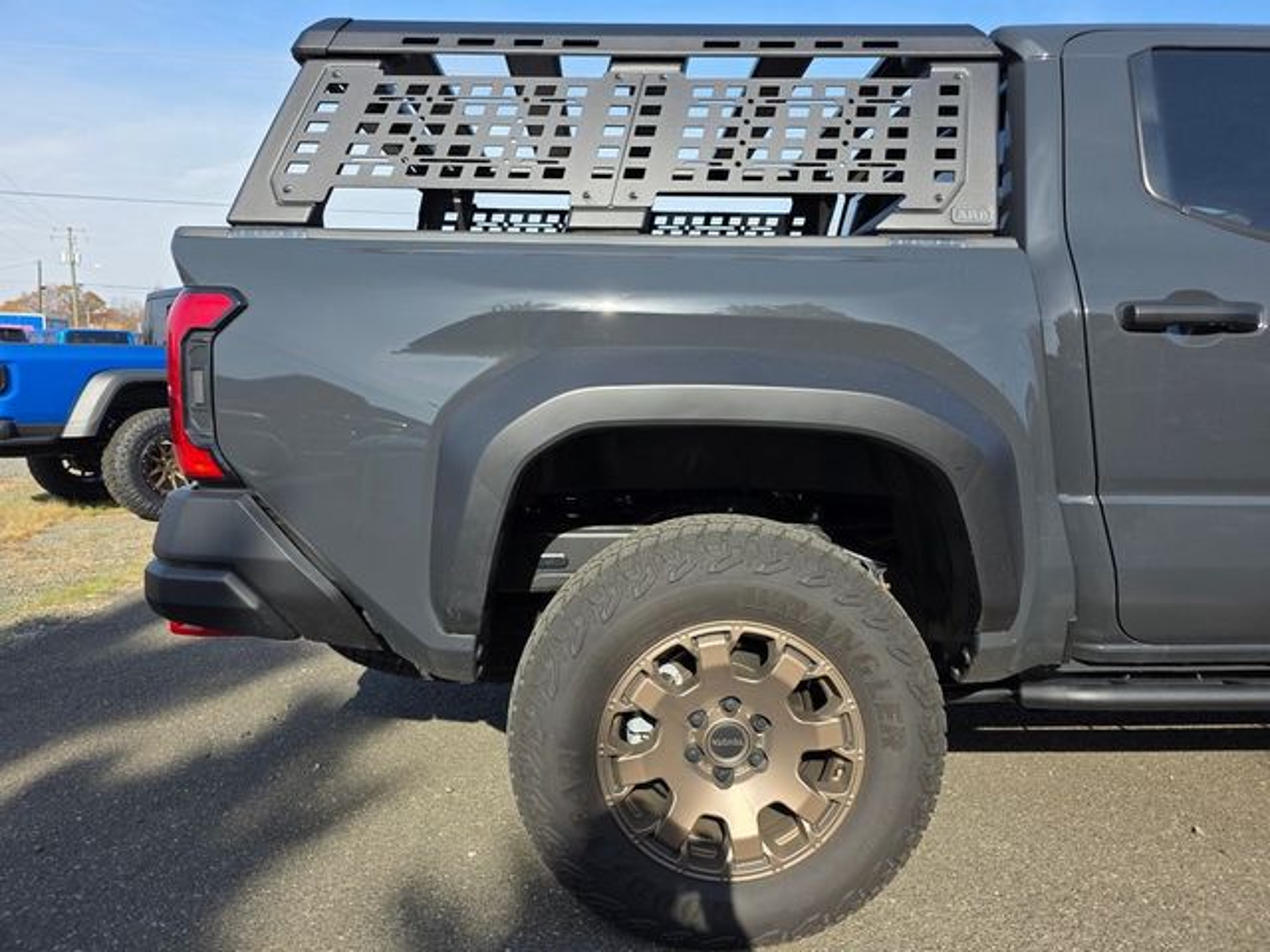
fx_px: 844
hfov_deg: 73.9
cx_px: 635
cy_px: 476
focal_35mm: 23
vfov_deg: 58.9
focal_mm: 6.3
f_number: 1.7
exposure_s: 1/3084
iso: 80
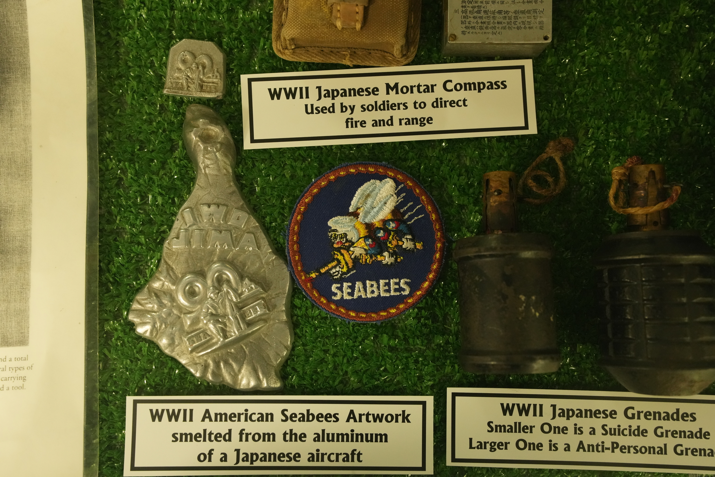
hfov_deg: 54.4
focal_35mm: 35
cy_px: 238
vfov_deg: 37.9
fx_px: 695
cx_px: 358
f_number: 4.5
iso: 4000
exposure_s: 1/40
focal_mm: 35
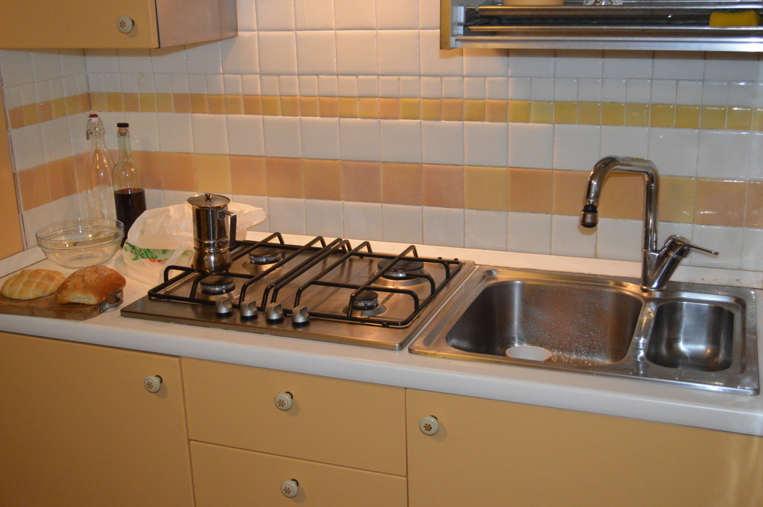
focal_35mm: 42
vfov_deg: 31.8
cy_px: 254
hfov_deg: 46.4
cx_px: 382
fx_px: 889
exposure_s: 1/60
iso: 2200
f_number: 4.5
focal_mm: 28
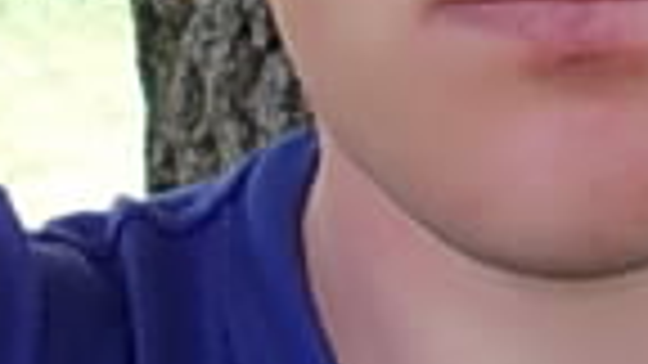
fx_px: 2337
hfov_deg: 15.6
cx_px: 554
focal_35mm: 136
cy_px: -319
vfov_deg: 8.5
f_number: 2.7
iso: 80
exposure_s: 1/160
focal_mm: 4
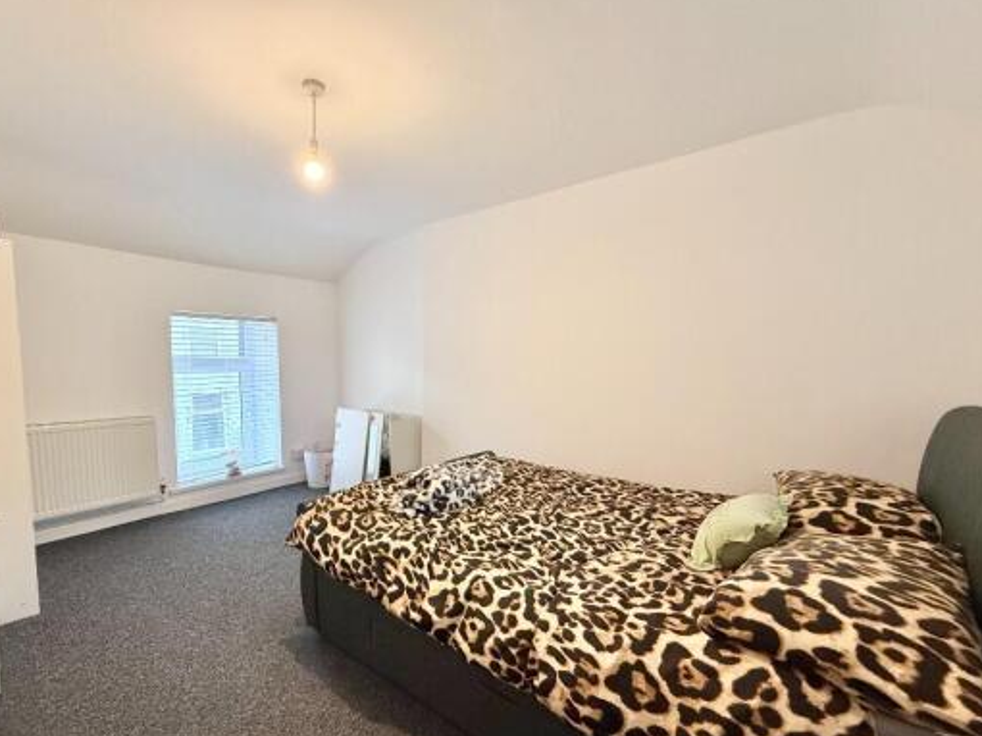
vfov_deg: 77.8
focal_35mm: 16
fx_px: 454
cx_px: 446
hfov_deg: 94.3
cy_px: 407
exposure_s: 1/100
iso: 400
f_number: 2.2
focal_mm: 2.22
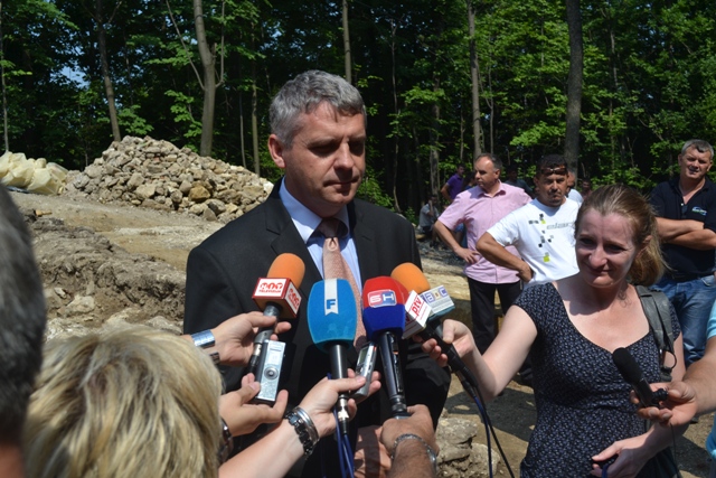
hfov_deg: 49.5
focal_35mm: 39
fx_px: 776
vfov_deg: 34.2
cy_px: 239
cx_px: 358
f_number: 8
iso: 100
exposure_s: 1/250
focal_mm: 26
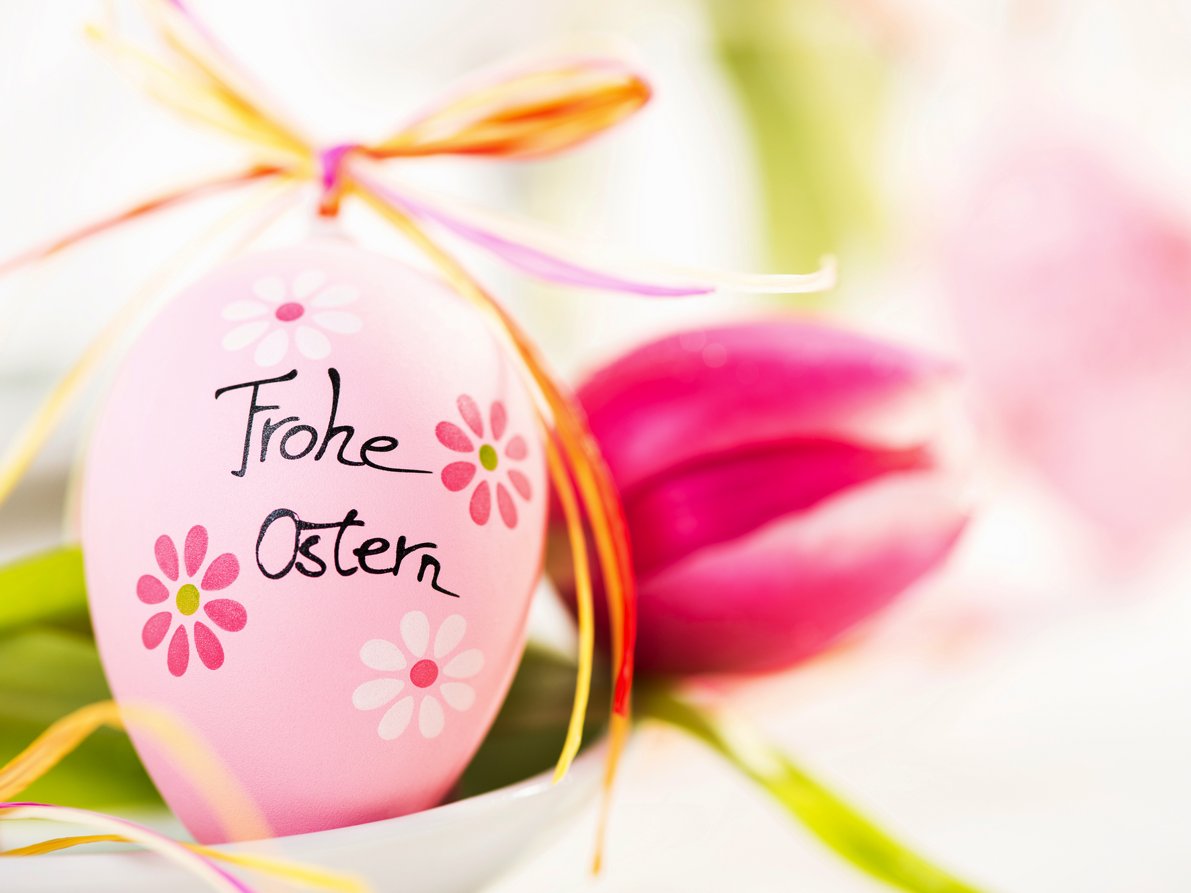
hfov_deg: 17.3
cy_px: 446
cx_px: 532
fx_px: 3922
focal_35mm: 114
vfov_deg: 13.0
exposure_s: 1/160
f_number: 5.6
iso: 50
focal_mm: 105
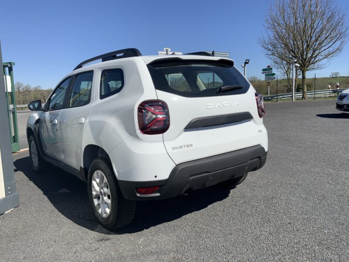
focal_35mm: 29
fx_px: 292
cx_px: 174
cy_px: 131
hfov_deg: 61.7
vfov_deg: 48.2
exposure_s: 1/3322
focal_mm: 3
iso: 16
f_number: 1.8
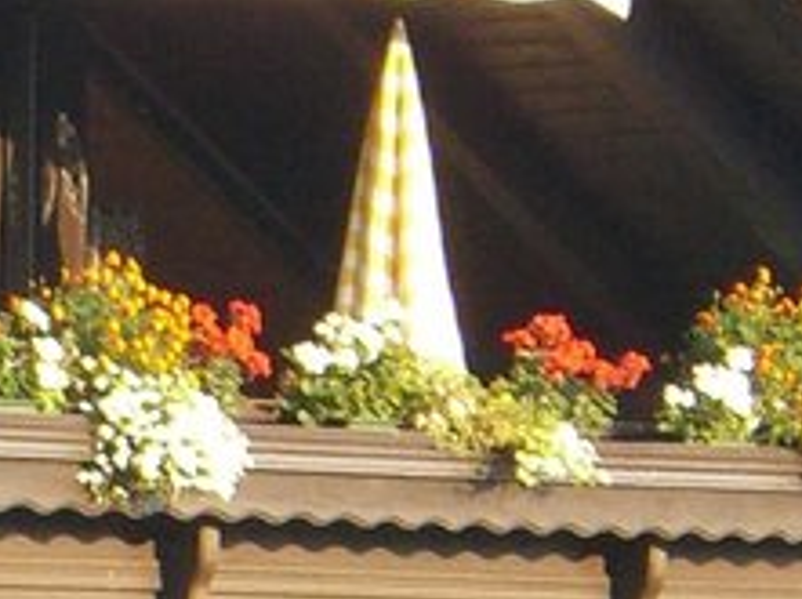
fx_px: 14341
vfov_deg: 2.4
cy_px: 987
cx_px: -327
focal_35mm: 620
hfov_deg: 3.2
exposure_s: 1/80
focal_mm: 18.6
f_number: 5.2
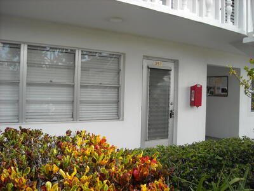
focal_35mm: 35
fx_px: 257
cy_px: 96
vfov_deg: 40.7
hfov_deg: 52.6
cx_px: 127
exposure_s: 1/250
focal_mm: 5.7
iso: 87
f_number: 2.8
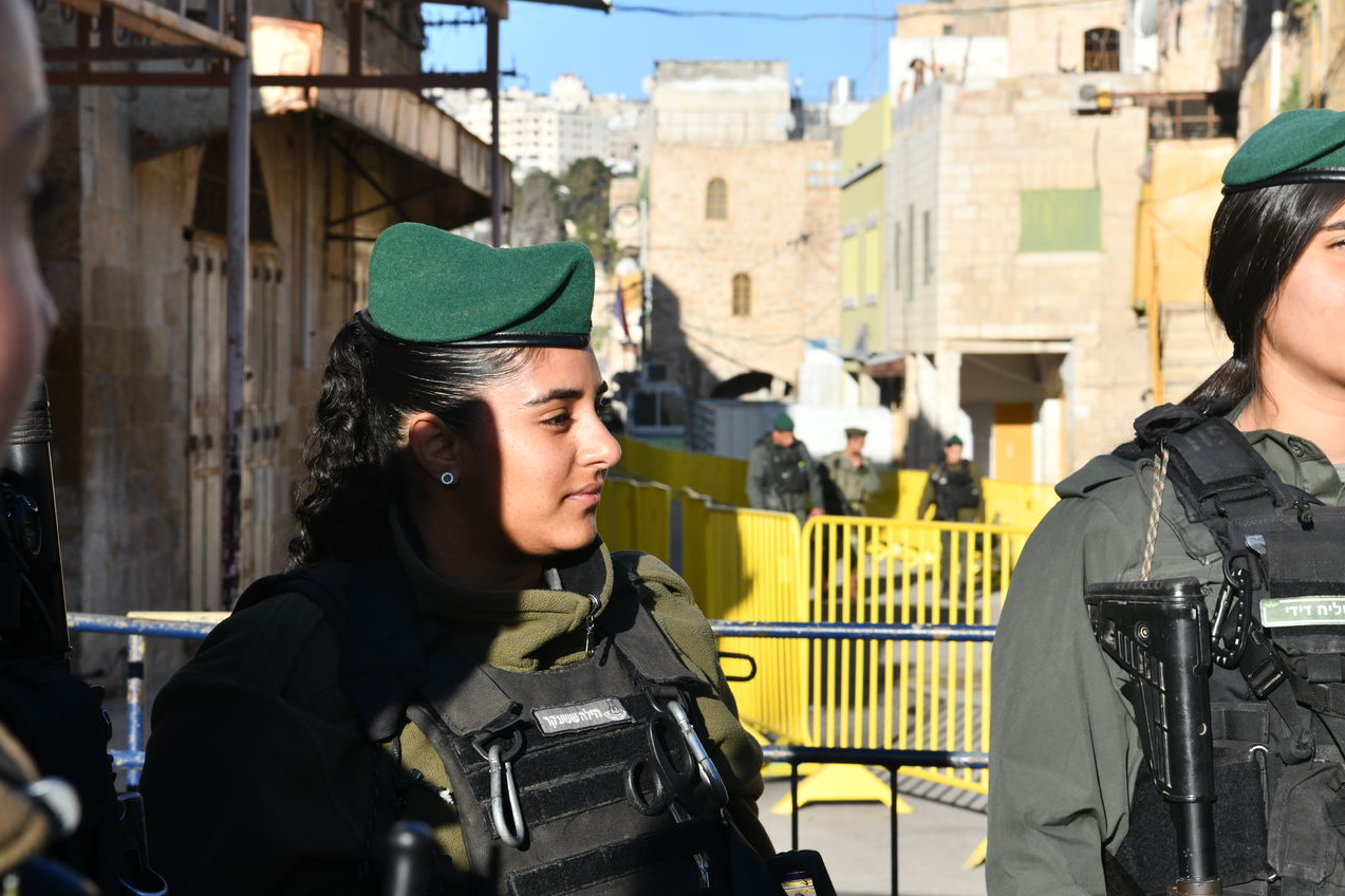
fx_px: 2876
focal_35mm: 77
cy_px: 444
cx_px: 610
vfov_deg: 17.7
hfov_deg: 26.3
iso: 800
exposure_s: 1/800
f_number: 14
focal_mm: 70
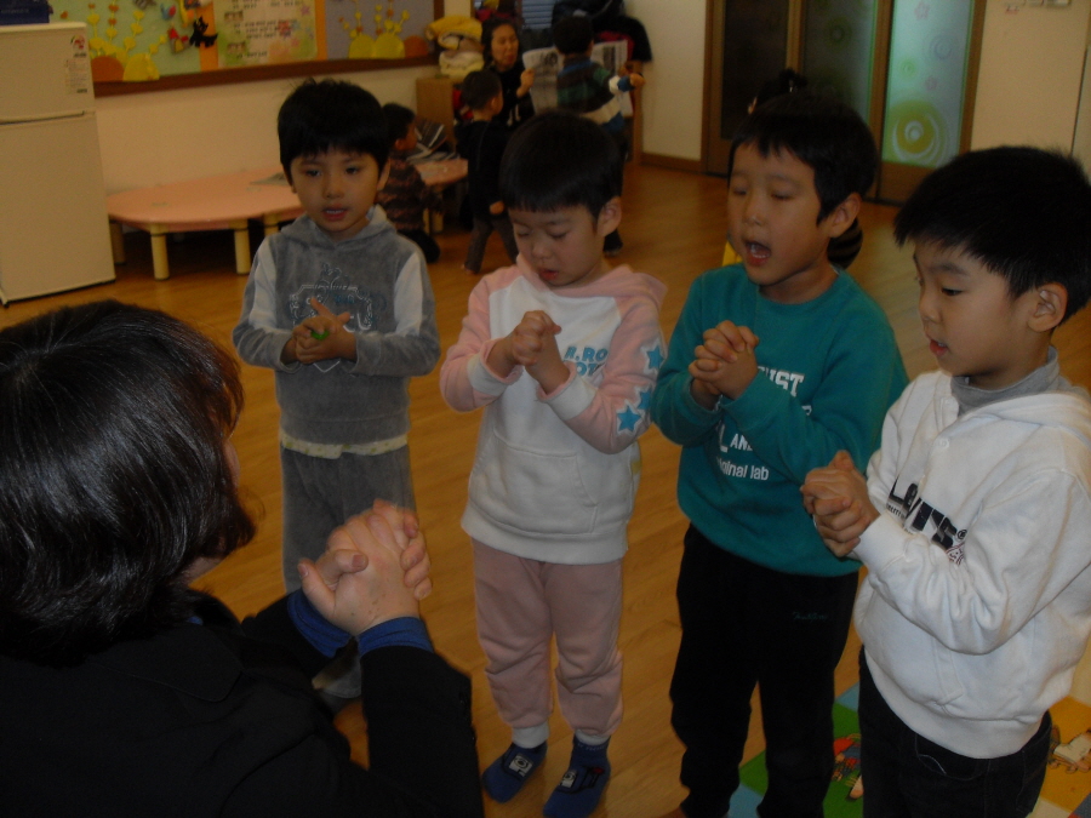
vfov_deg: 38.7
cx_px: 546
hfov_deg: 50.1
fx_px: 1166
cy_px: 409
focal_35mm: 37
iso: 100
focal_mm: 6.3
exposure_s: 1/45
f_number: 2.8
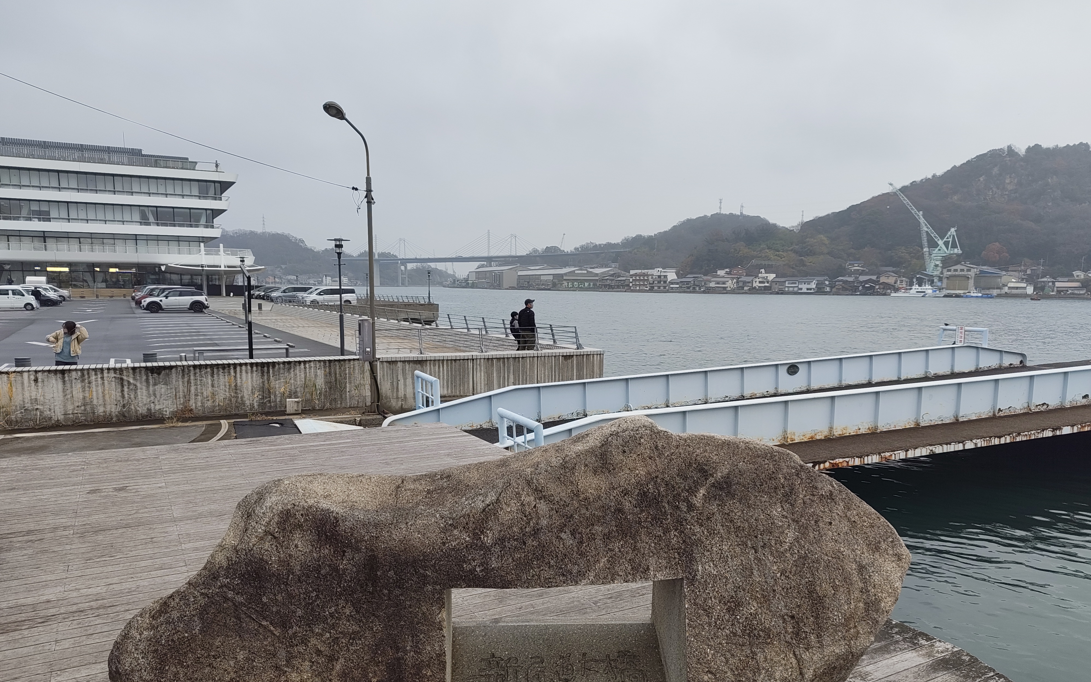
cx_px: 548
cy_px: 393
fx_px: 773
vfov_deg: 47.4
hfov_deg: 70.4
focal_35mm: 26
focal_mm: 5.56
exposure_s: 1/324
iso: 50
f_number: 1.88
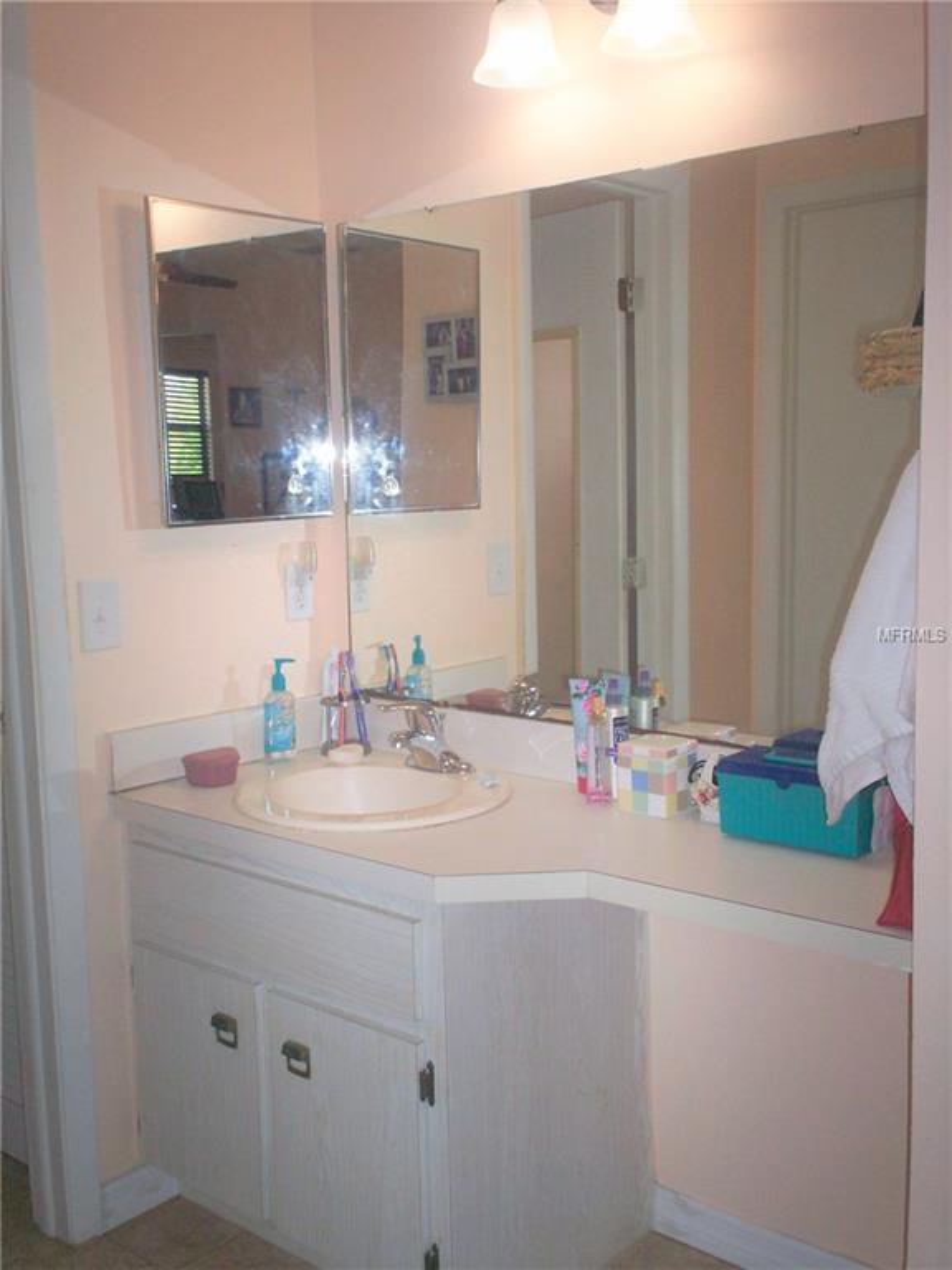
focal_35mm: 36
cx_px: 476
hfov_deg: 39.7
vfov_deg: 51.4
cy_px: 635
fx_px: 1320
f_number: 4.5
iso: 140
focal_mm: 6
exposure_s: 1/60
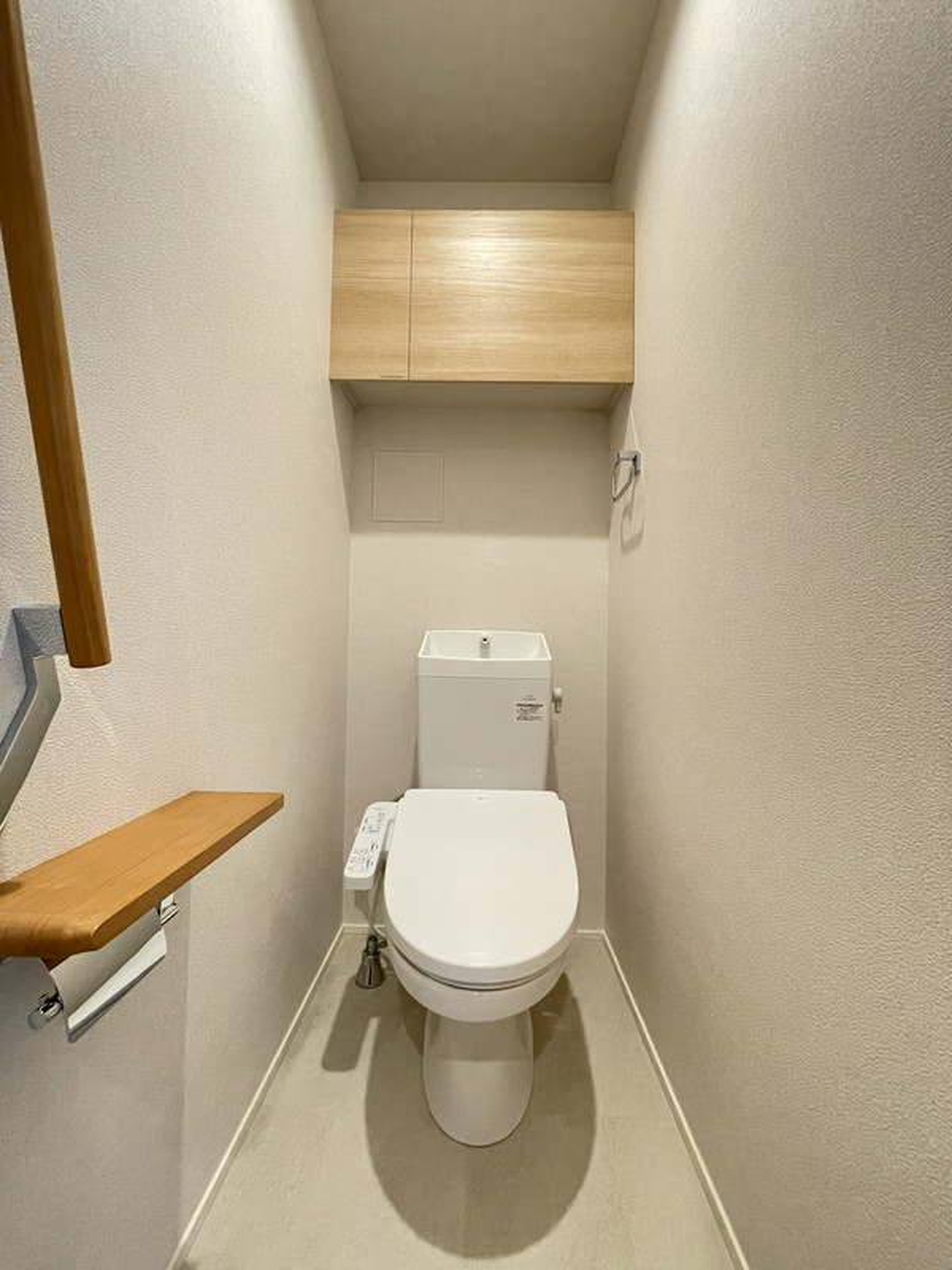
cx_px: 476
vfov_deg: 102.1
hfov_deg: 85.7
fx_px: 513
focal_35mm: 14
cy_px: 635
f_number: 2.4
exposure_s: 1/50
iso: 640
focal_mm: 1.55
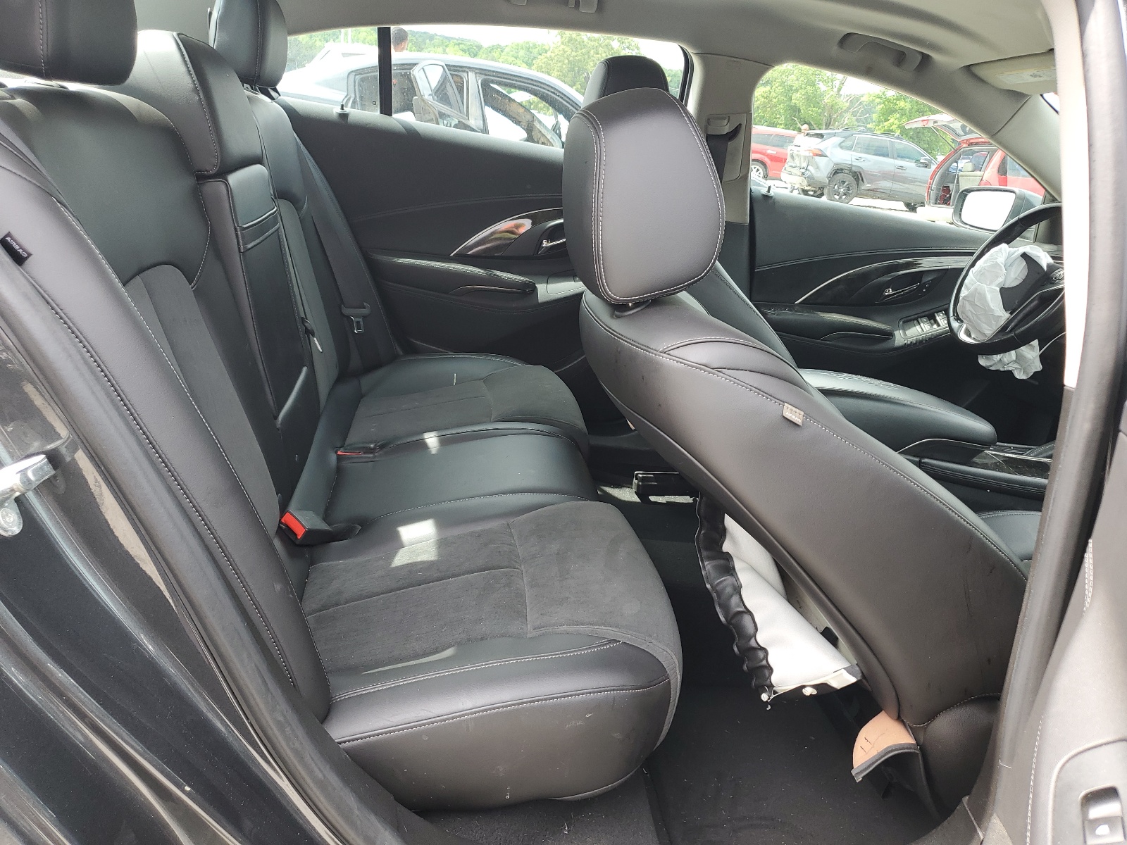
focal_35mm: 26
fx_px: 846
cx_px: 564
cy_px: 422
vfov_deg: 53.1
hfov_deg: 67.3
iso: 50
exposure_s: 1/270
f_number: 1.5
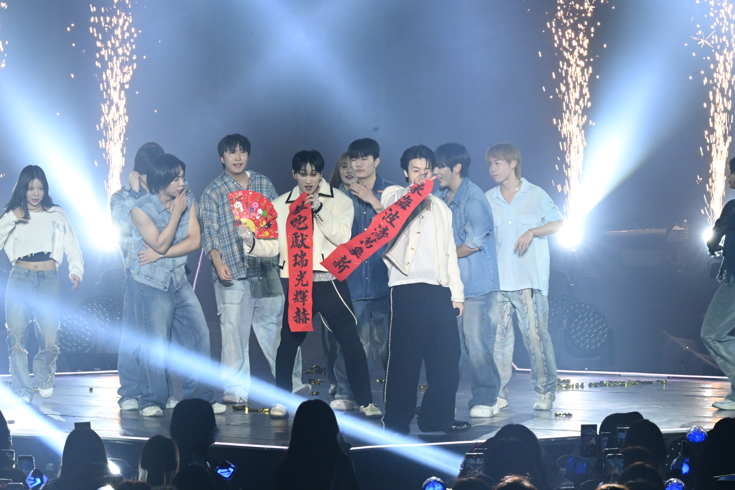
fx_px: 5655
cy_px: 245
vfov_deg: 5.0
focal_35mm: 277
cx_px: 368
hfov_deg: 7.4
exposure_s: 1/160
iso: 3200
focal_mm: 185
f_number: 16
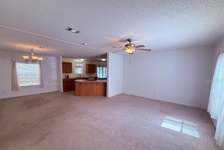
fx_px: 93
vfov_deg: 77.2
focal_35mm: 15
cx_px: 111
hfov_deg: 100.4
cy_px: 81
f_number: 2.2
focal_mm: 2.22
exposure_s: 1/120
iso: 125
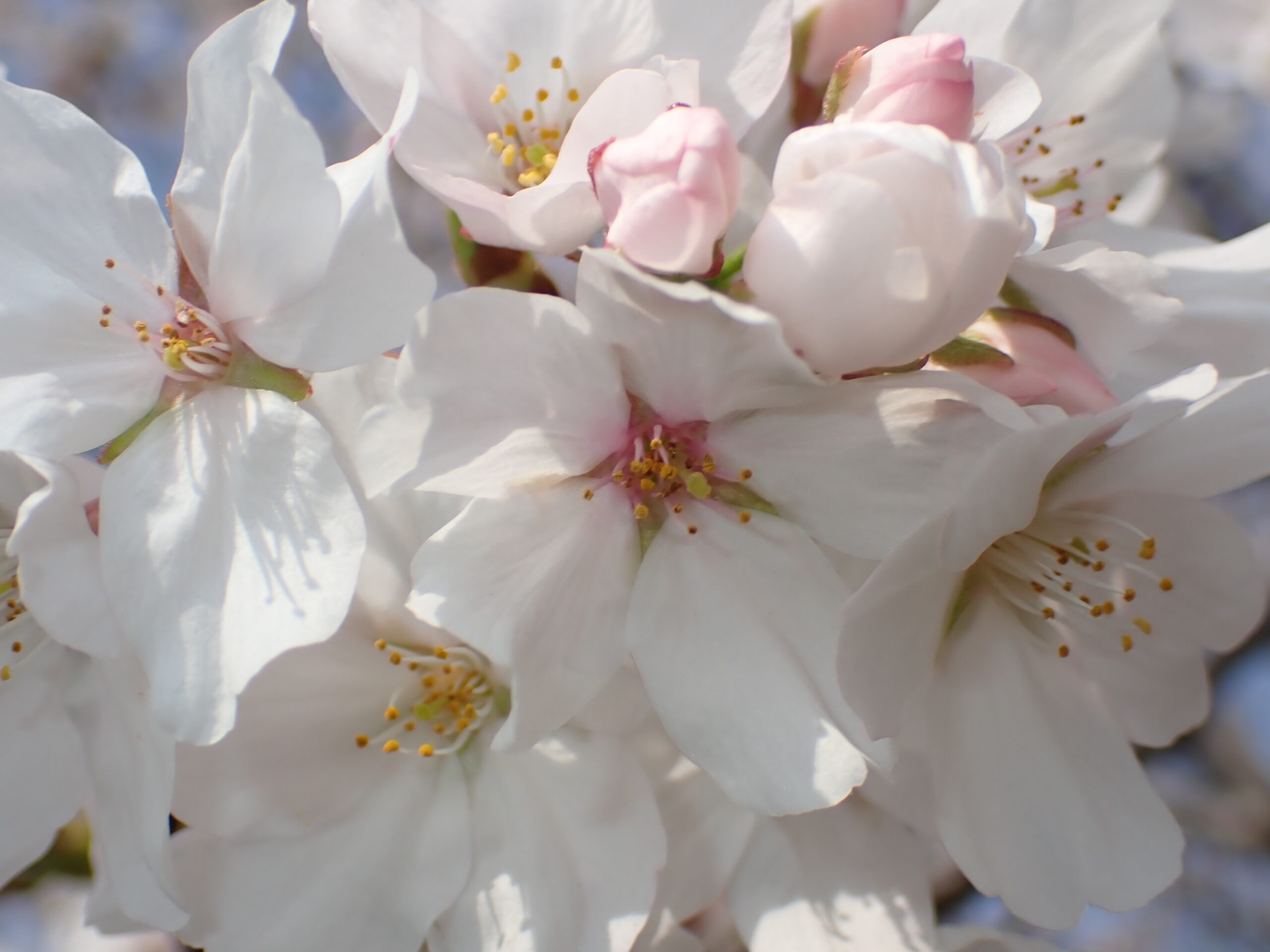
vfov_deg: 25.2
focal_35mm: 58
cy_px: 476
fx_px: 2128
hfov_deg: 33.2
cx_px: 635
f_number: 10
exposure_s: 1/200
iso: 100
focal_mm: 10.35
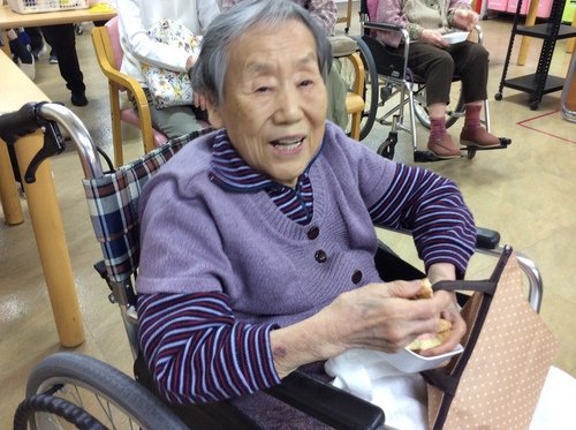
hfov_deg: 55.4
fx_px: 548
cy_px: 215
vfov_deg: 42.8
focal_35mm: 33
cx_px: 288
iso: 100
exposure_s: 1/24
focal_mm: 3.3
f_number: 2.4
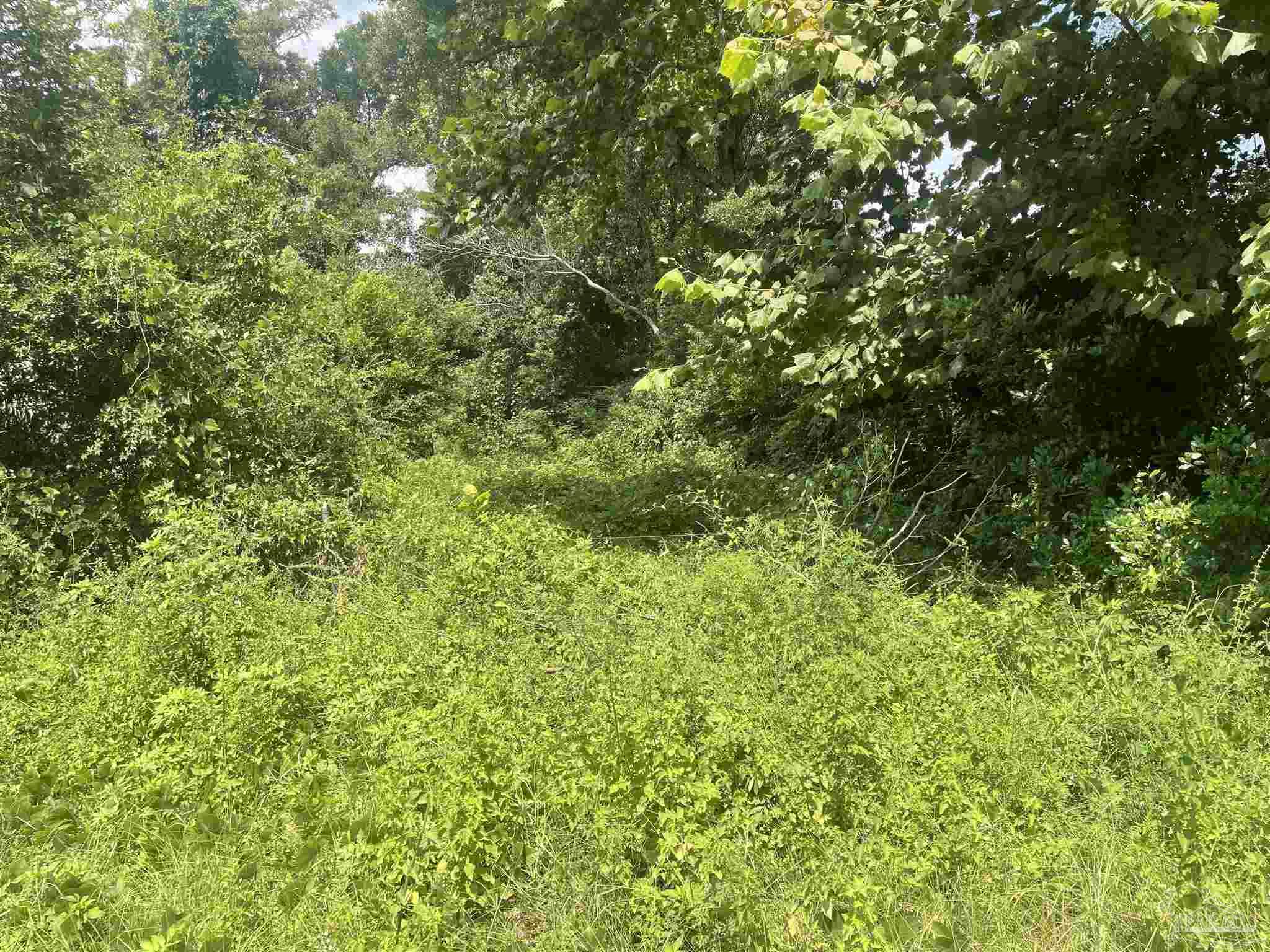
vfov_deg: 54.9
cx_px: 635
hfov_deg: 69.4
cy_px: 476
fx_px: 917
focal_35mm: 25
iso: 32
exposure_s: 1/1339
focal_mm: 5.1
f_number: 1.6
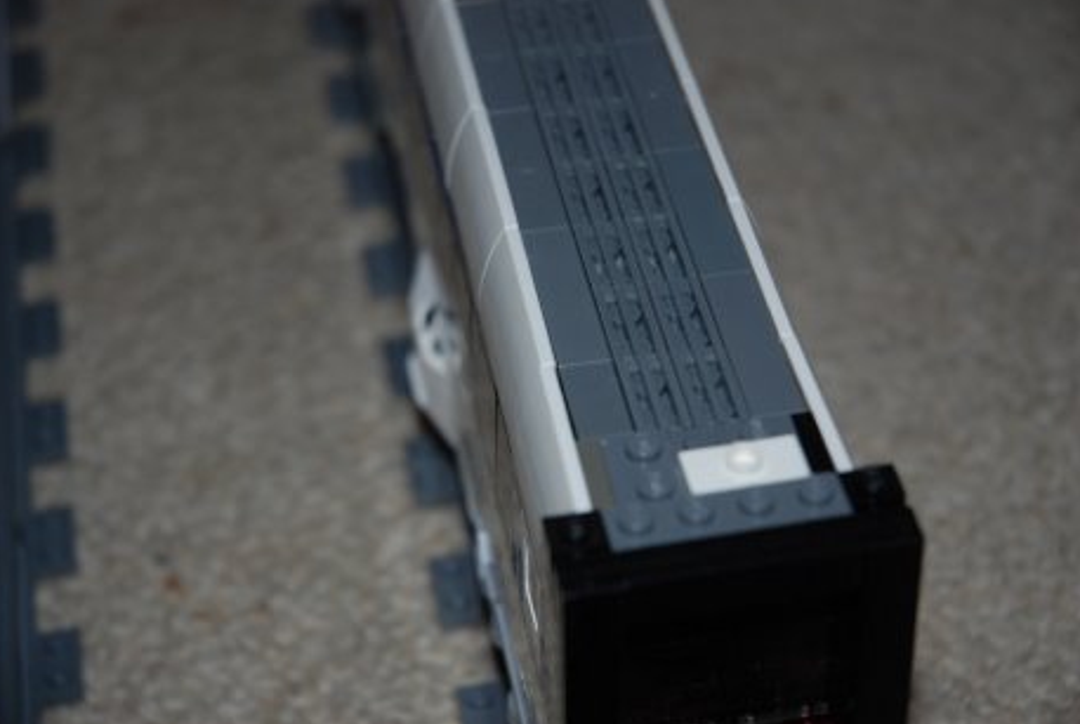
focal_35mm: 110
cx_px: 519
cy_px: 361
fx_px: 3305
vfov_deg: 12.5
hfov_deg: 18.6
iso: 200
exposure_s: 1/60
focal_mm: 70
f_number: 4.5
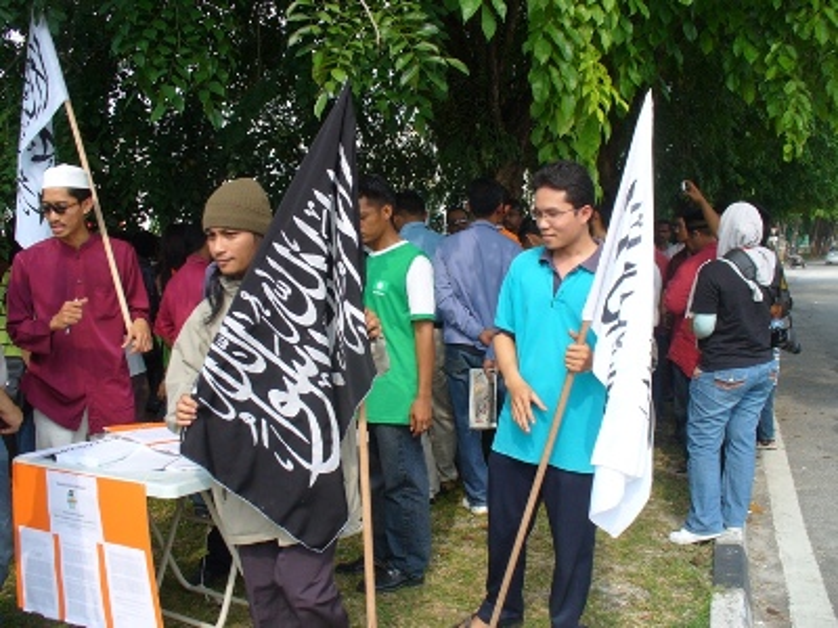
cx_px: 419
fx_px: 896
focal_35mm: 37
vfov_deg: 38.7
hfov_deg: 50.1
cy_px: 314
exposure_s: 1/200
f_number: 5.6
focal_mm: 6.1
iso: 80
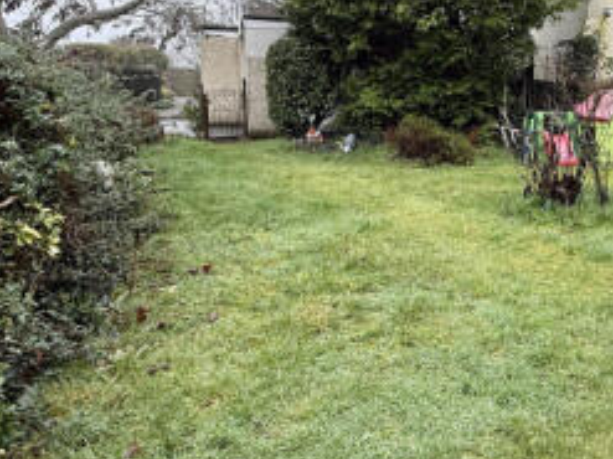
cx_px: 503
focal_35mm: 33
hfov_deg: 51.4
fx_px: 584
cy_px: 140
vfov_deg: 42.1
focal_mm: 2.22
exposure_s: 1/170
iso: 64
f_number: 2.2
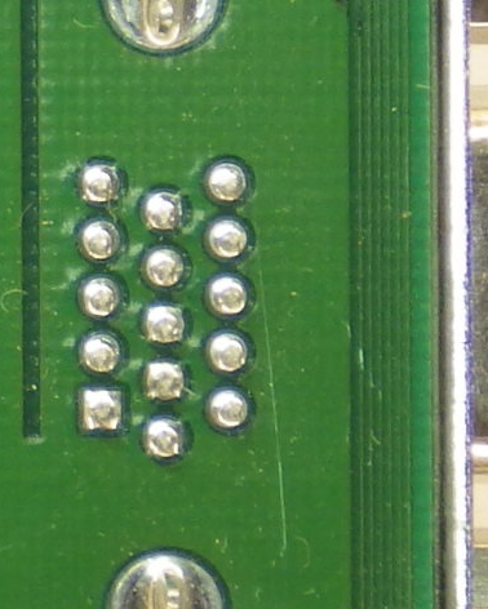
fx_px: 22336
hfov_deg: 1.2
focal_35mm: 1238
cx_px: -1140
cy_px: 342
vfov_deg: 1.6
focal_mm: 34.9
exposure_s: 1/80
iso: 100
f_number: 5.4
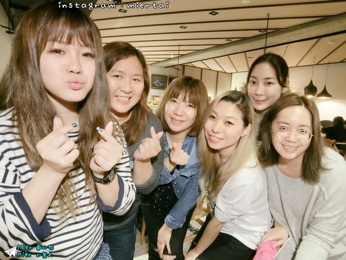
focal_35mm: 21
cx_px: 173
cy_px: 130
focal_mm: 4.58
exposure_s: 1/30
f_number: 2.8
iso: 500
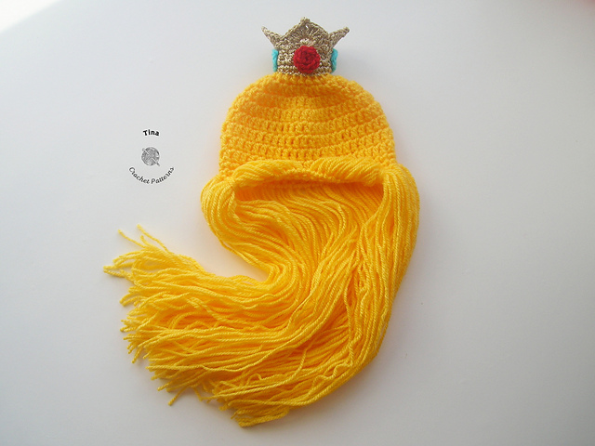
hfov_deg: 54.0
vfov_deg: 41.8
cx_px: 298
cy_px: 223
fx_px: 584
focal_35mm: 34
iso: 50
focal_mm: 5.7
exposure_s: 1/62.7
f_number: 4.9
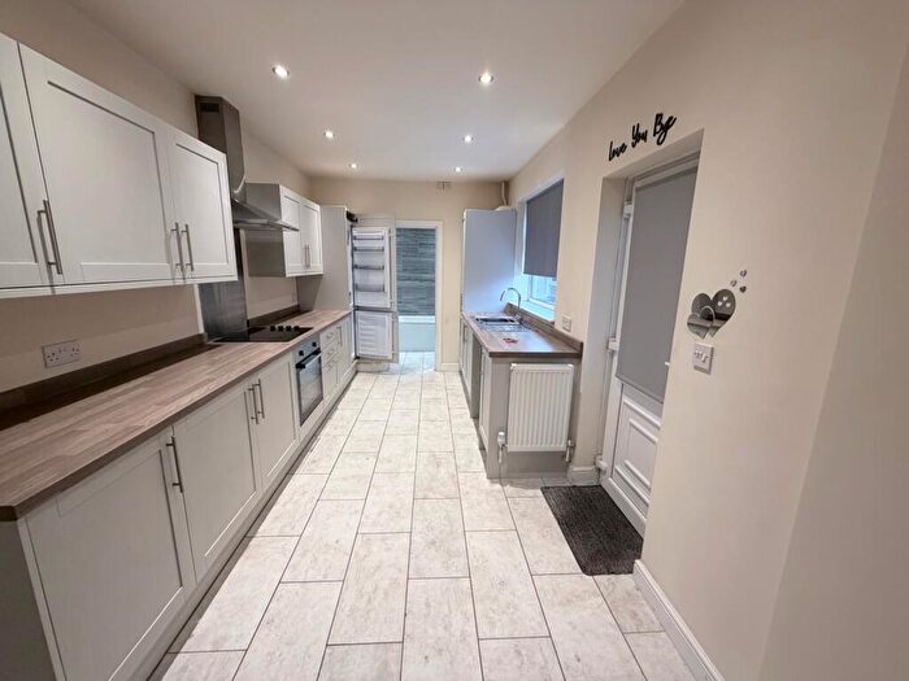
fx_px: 368
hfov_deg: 102.1
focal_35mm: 14
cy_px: 340
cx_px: 454
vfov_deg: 85.7
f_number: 2.2
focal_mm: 2.22
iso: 200
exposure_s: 1/50
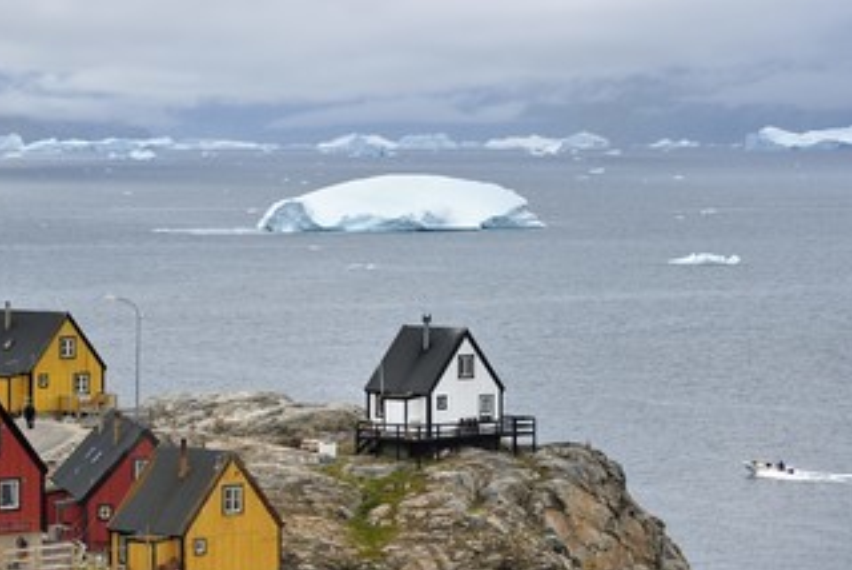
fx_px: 4193
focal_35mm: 177
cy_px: 328
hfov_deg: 11.6
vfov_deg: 7.8
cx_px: 333
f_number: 9
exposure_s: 1/320
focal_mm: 135
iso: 400
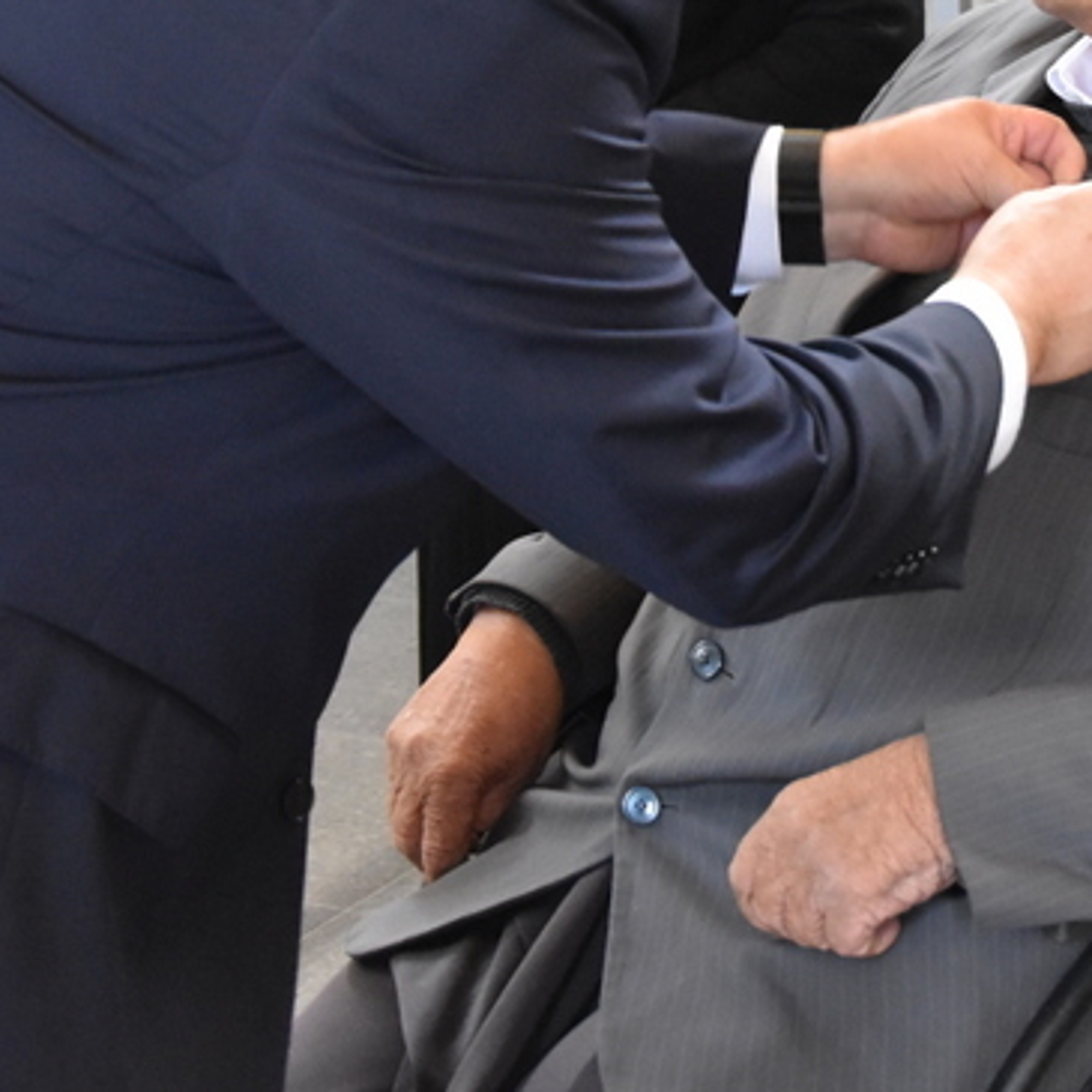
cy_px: 200
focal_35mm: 109
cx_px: 972
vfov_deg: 15.9
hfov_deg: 15.8
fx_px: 3890
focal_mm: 26
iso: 3200
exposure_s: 1/40
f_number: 4
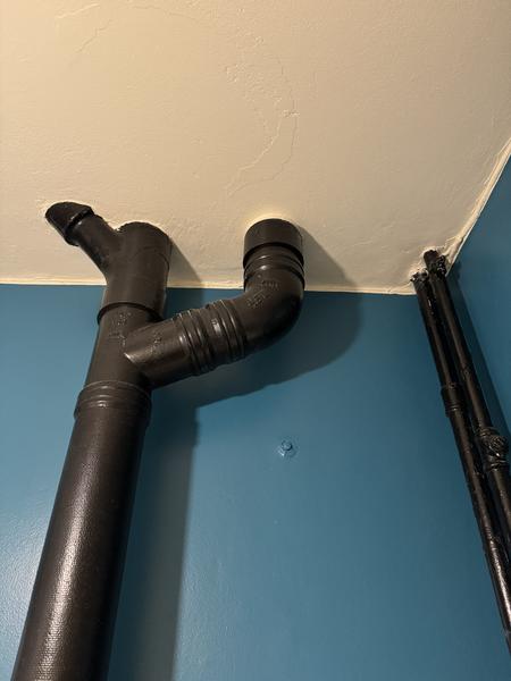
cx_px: 256
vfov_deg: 71.6
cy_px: 340
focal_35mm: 24
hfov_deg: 56.8
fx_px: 472
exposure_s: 1/59
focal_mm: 6.76
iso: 800
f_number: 1.78
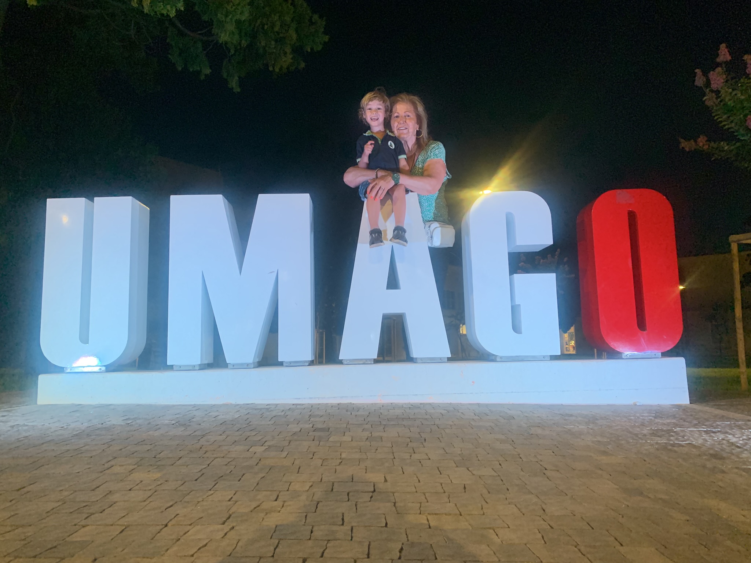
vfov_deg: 53.1
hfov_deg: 67.3
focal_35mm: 26
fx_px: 564
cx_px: 376
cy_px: 282
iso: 400
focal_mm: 4.25
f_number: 1.8
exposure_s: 1/51
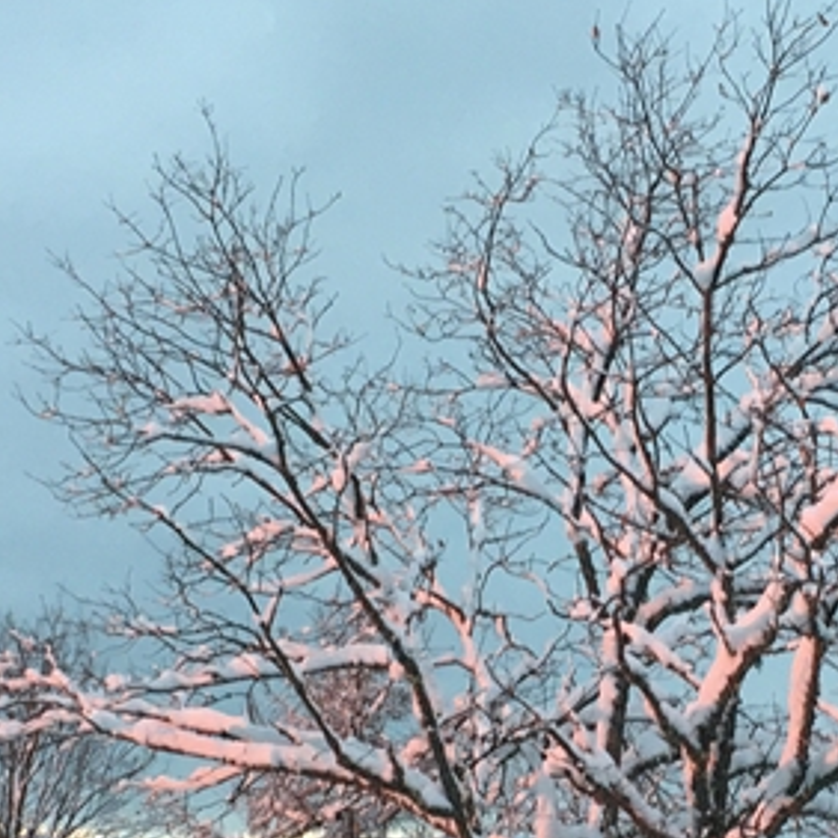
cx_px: 627
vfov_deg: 18.5
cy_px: 704
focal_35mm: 93
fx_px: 2547
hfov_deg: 18.6
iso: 40
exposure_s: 1/33
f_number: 2.2
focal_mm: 4.15
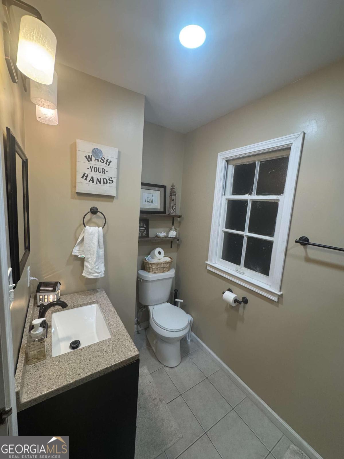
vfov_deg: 102.1
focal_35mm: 14
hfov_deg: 85.7
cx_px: 172
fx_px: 186
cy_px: 230
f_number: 2.2
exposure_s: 1/120
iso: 250
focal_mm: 2.22
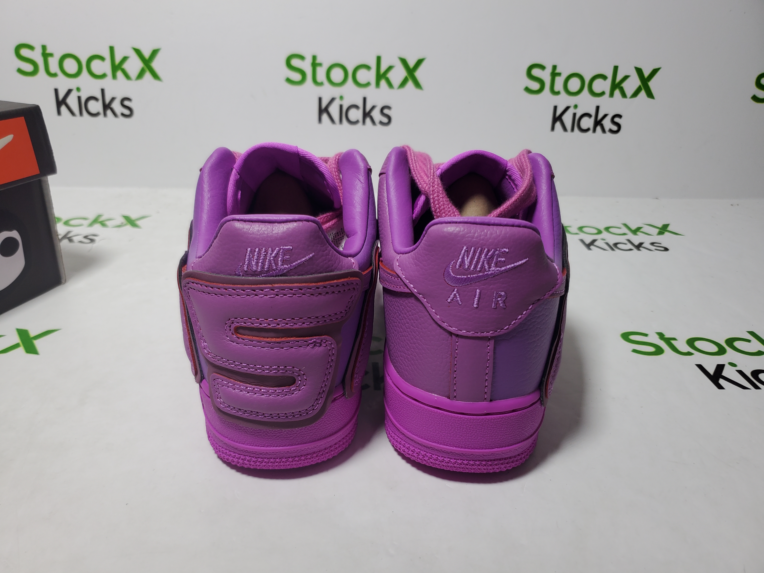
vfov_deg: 53.1
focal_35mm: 26
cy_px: 286
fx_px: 574
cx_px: 382
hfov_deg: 67.3
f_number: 1.5
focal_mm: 4.3
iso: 50
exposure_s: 1/458
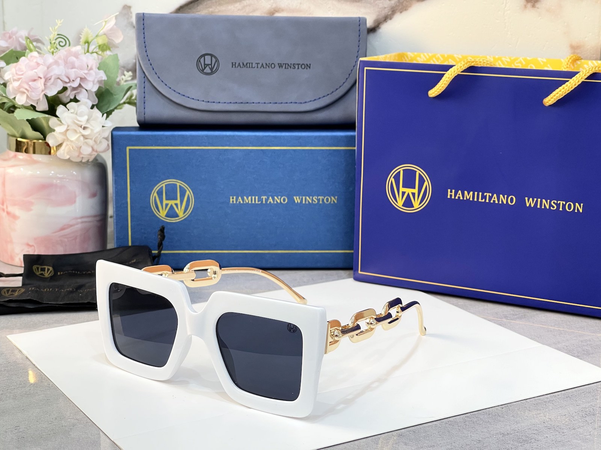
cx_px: 300
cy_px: 225
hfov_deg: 30.3
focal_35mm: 64
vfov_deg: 22.9
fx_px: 1111
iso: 160
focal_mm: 7.5
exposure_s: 1/100
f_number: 2.2
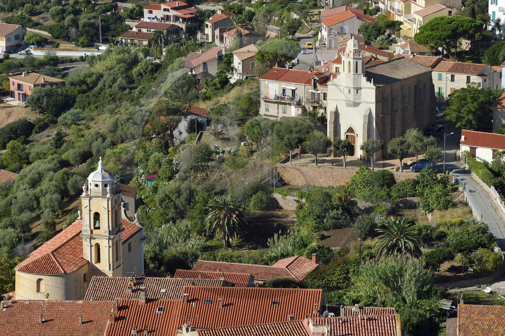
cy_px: 168
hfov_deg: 15.8
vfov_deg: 10.5
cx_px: 252
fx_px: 1822
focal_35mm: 130
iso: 200
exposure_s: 1/250
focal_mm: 130
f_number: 14
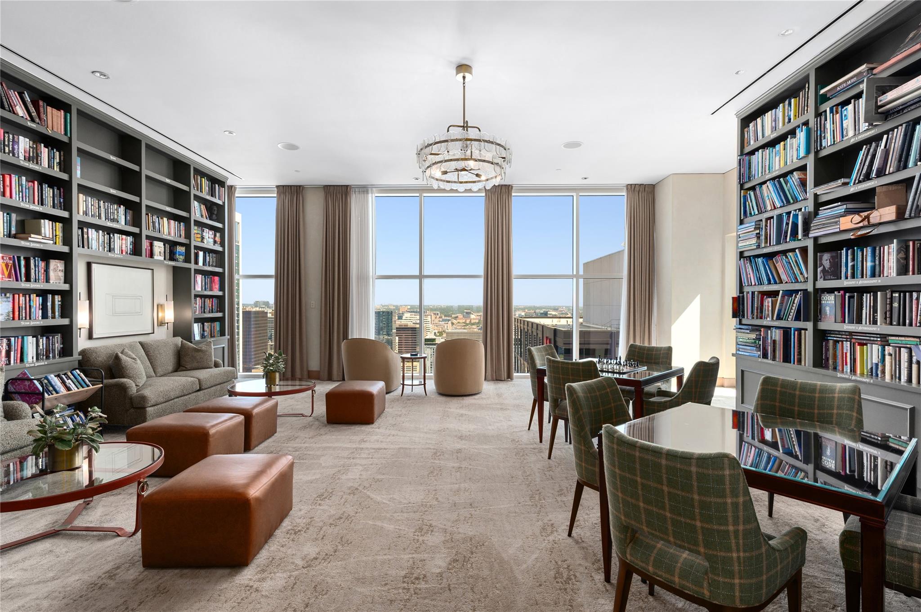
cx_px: 460
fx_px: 435
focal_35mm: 17
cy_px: 306
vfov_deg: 70.3
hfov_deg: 93.3
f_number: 8
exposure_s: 1/20
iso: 800
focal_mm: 17
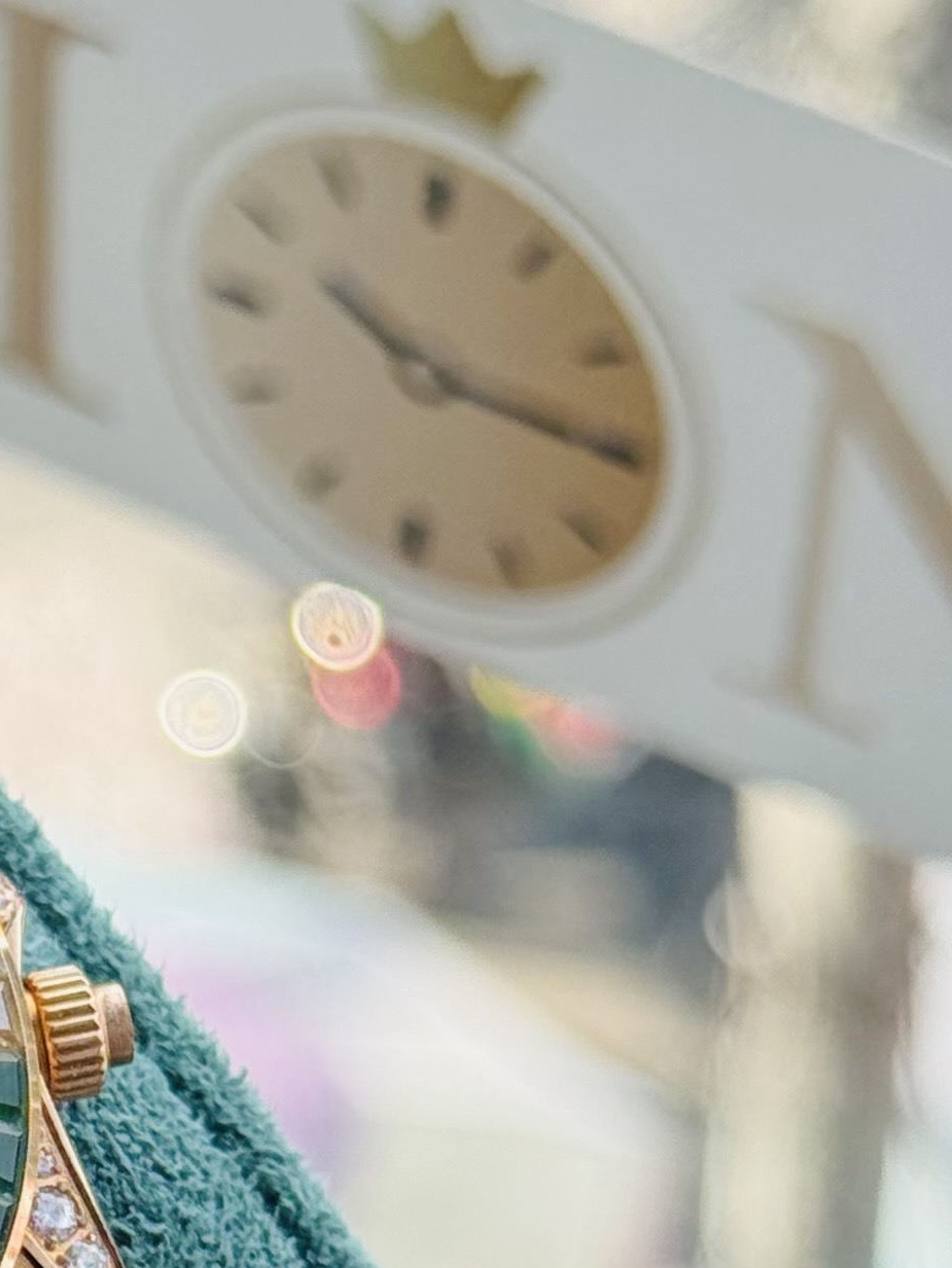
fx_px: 5756
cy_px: 1292
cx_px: -69
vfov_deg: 12.4
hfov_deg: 9.4
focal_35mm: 157
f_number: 1.78
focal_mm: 6.76
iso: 64
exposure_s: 1/685
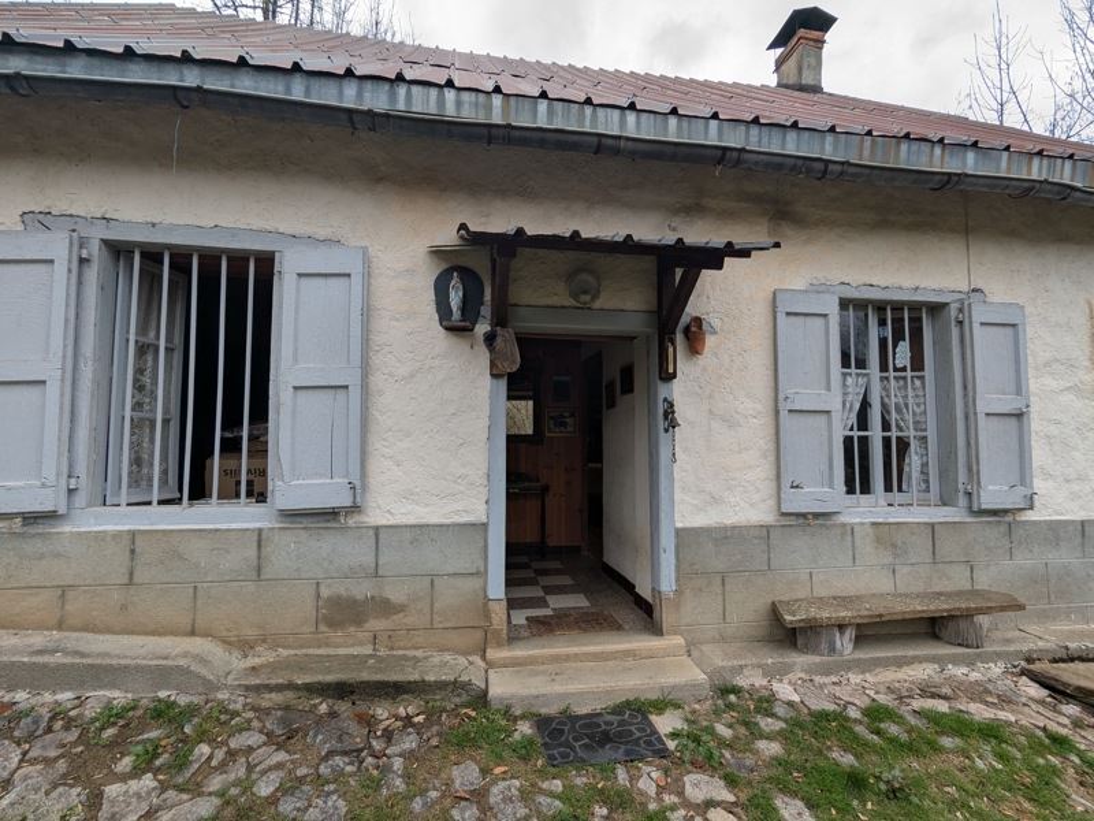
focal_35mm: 16
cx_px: 547
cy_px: 410
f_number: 2.2
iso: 22
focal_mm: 2.35
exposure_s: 1/474
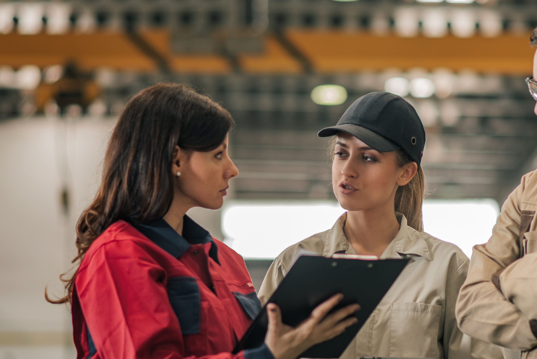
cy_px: 209
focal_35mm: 166
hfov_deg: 12.4
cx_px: 372
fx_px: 2477
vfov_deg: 8.3
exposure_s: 1/250
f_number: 2
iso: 250
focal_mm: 85
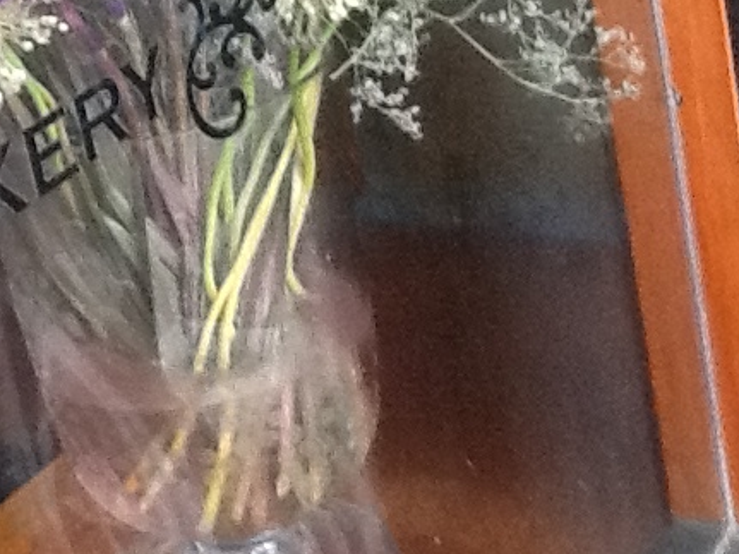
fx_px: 2092
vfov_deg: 14.8
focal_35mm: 98
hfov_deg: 19.2
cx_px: -82
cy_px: -3
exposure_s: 1/30
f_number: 2.4
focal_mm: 2.03
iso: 200
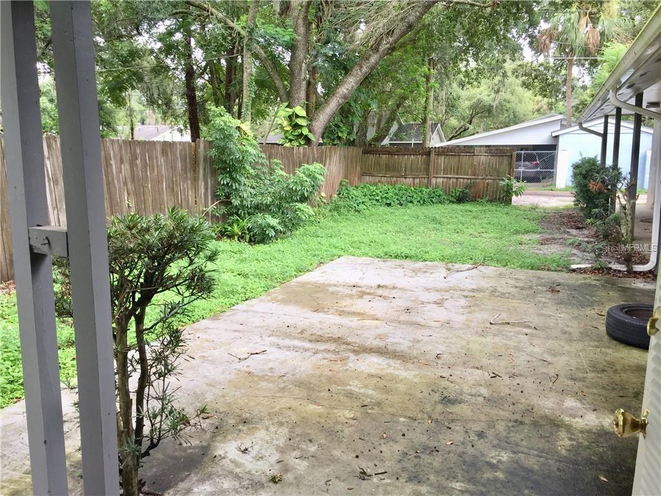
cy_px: 248
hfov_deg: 61.7
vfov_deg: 48.2
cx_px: 330
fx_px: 554
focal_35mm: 29
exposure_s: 1/60
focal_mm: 4.15
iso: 32
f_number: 2.2
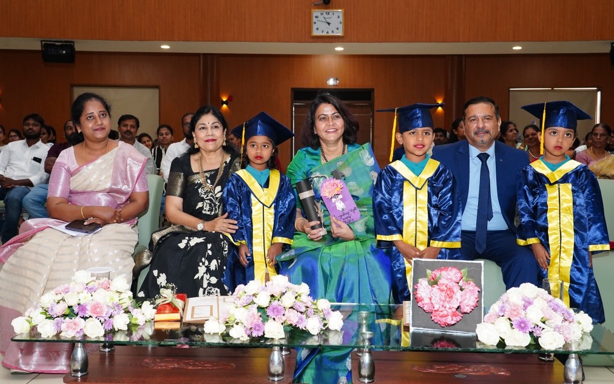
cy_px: 195
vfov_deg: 38.3
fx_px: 552
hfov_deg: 58.1
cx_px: 305
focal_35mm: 33
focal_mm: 32
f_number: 6.3
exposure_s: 1/100
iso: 3200
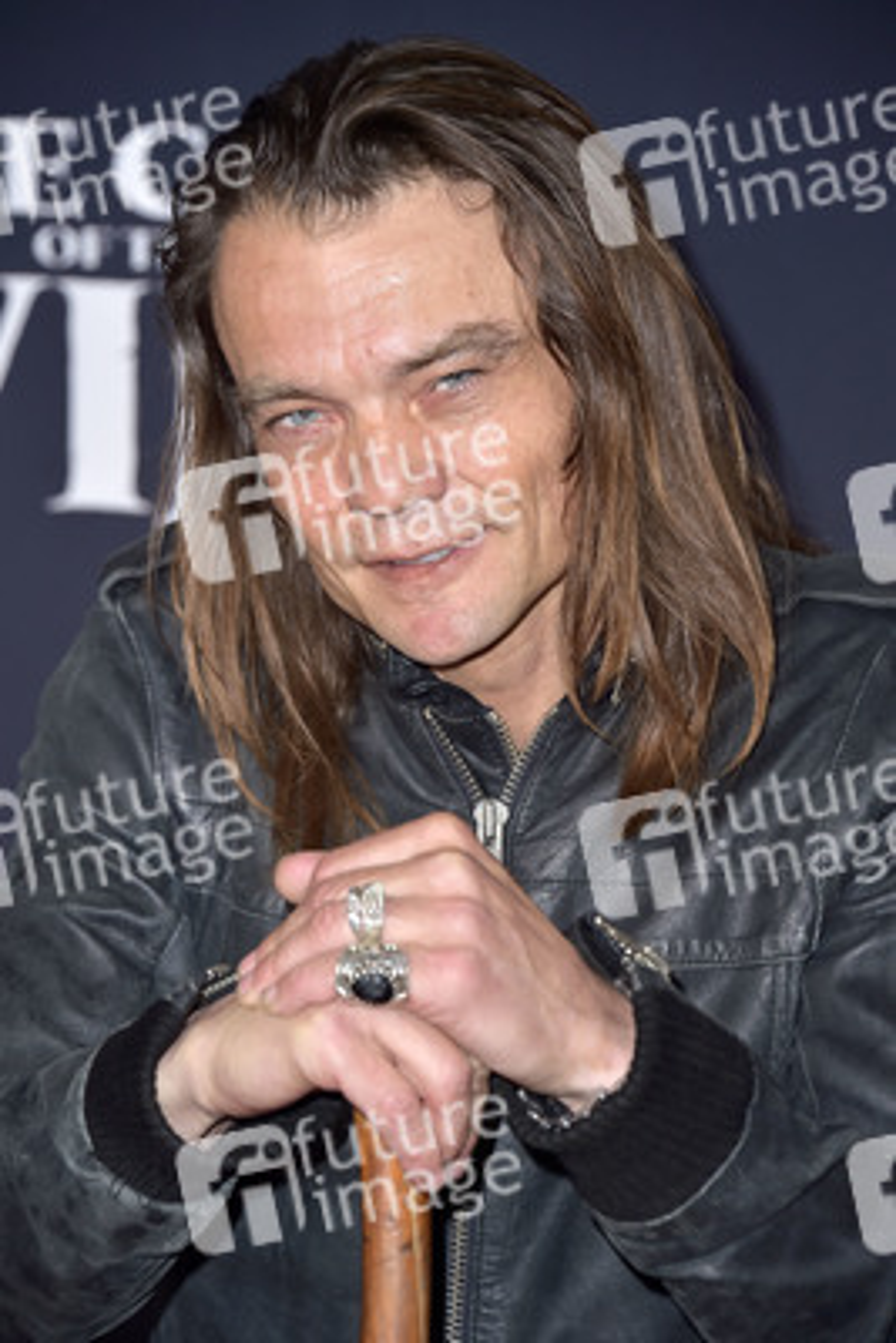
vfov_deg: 12.1
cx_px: 448
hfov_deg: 8.1
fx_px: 6341
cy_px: 672
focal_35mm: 170
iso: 320
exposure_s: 1/250
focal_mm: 170
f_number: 7.1
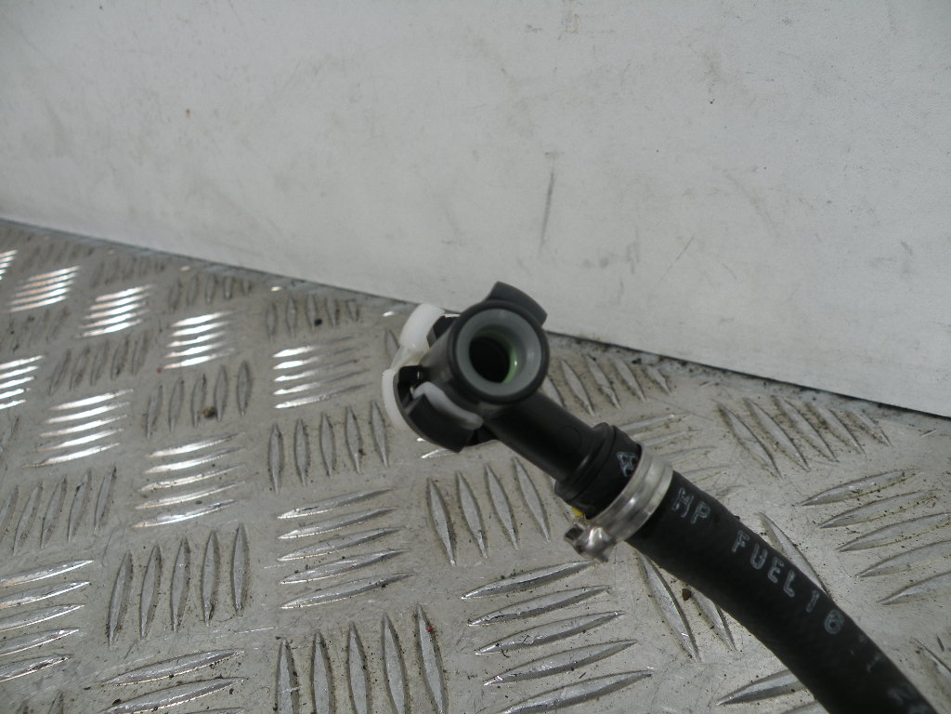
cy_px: 357
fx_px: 742
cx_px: 476
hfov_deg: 65.3
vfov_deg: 51.4
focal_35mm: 27
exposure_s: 1/75.5
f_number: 3.2
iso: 64
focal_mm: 4.7
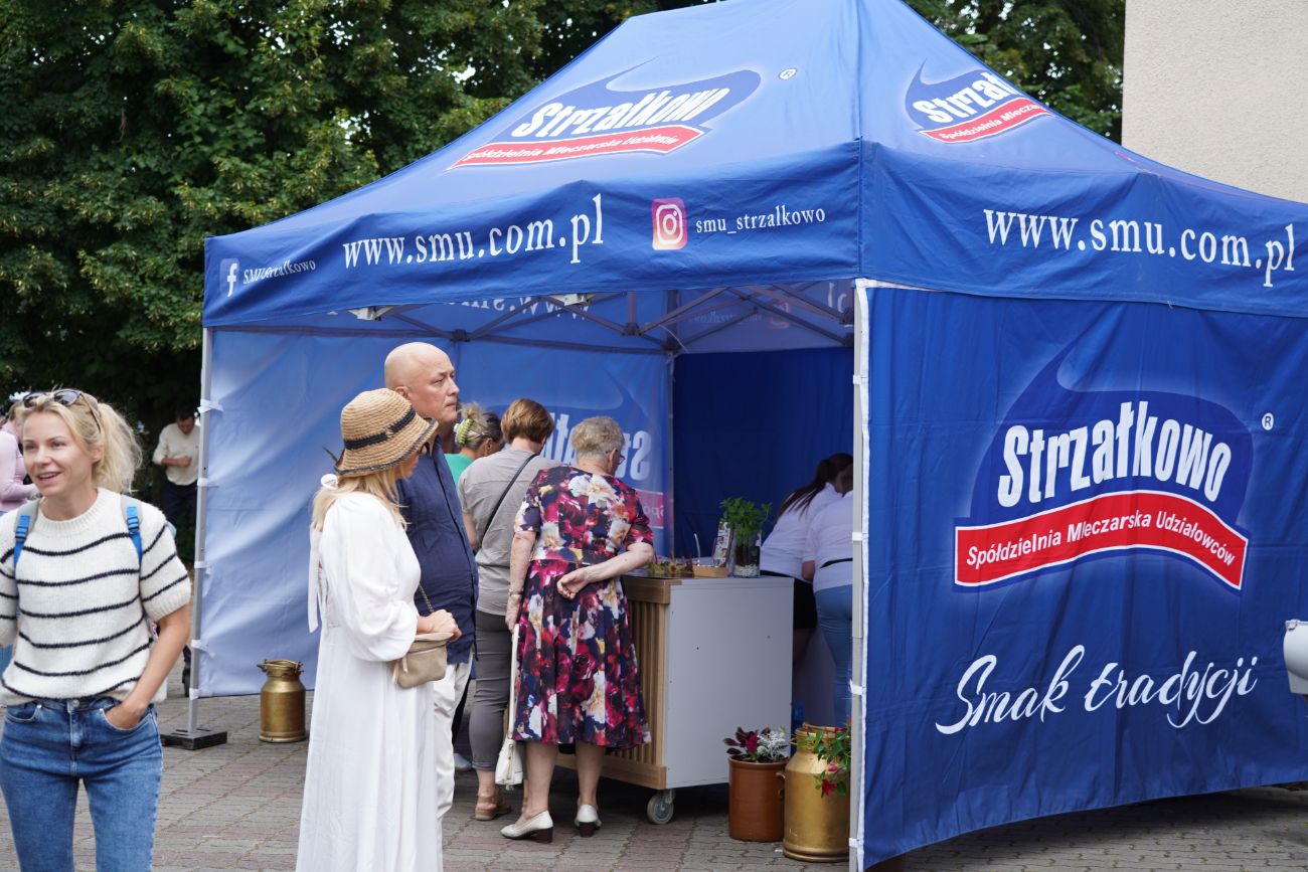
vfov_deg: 27.0
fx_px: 1817
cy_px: 436
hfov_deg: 39.6
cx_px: 654
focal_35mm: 50
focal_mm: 50
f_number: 4
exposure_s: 1/100
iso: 125
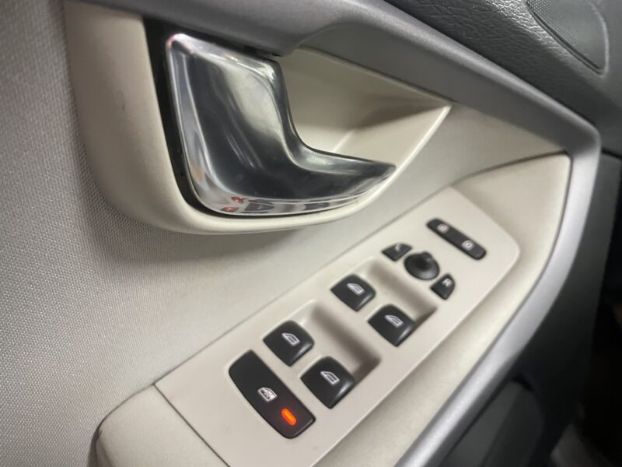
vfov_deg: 53.1
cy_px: 234
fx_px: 467
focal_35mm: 26
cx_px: 311
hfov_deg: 67.3
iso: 500
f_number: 1.6
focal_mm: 4.2
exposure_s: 1/50
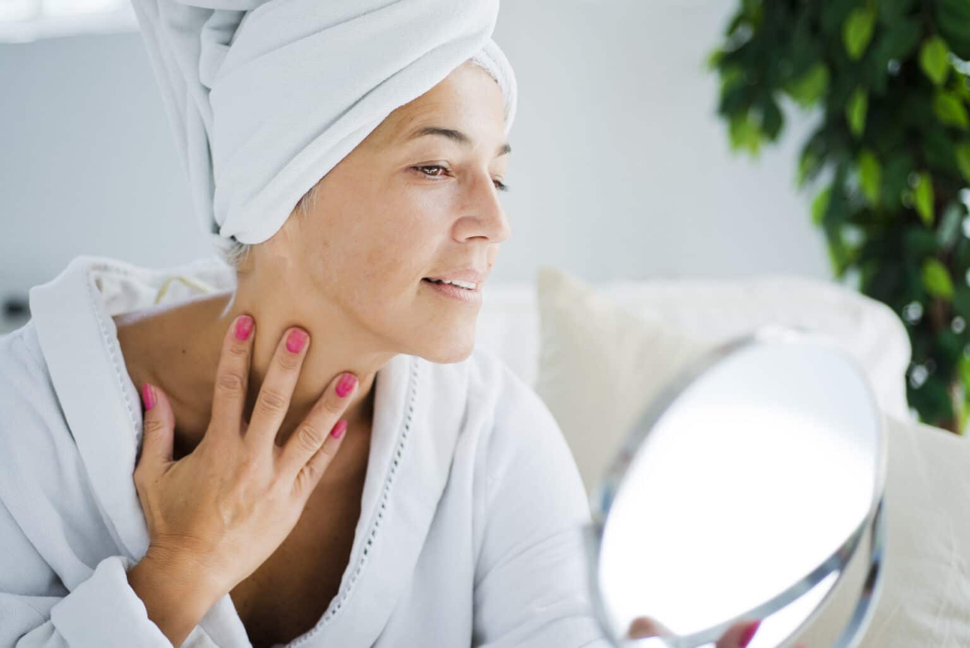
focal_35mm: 60
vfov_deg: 22.6
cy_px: 324
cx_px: 485
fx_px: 1617
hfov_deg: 33.4
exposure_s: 1/250
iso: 320
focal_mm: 60
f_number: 3.5
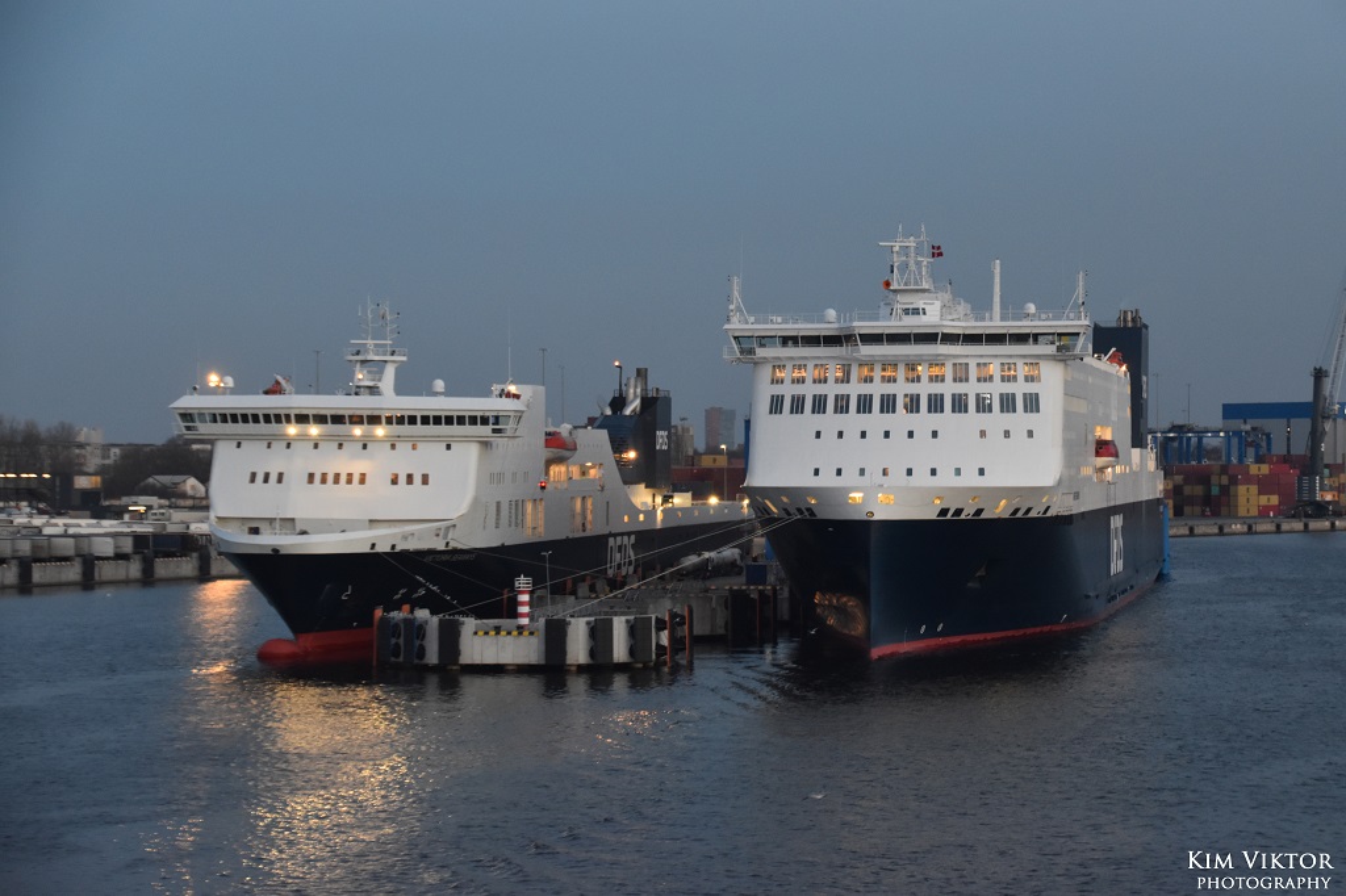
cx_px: 673
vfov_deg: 14.0
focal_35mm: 98
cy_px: 448
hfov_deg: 20.9
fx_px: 3644
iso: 1250
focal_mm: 65
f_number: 5.3
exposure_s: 1/60
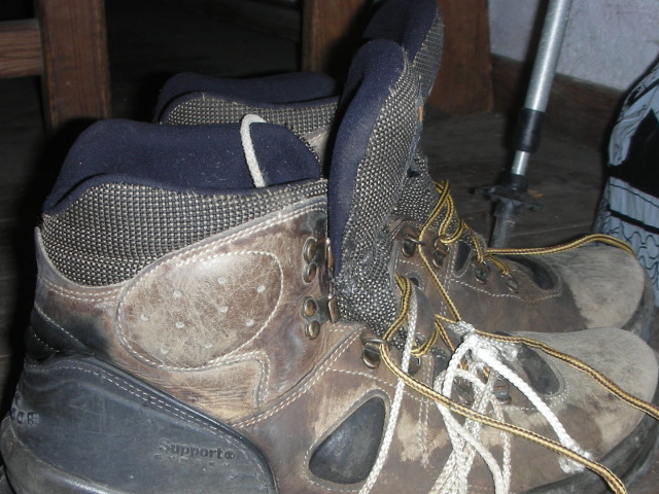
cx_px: 308
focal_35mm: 56
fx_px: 1066
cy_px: 320
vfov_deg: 26.0
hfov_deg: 34.3
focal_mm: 5.8
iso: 50
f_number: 3
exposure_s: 1/60.1
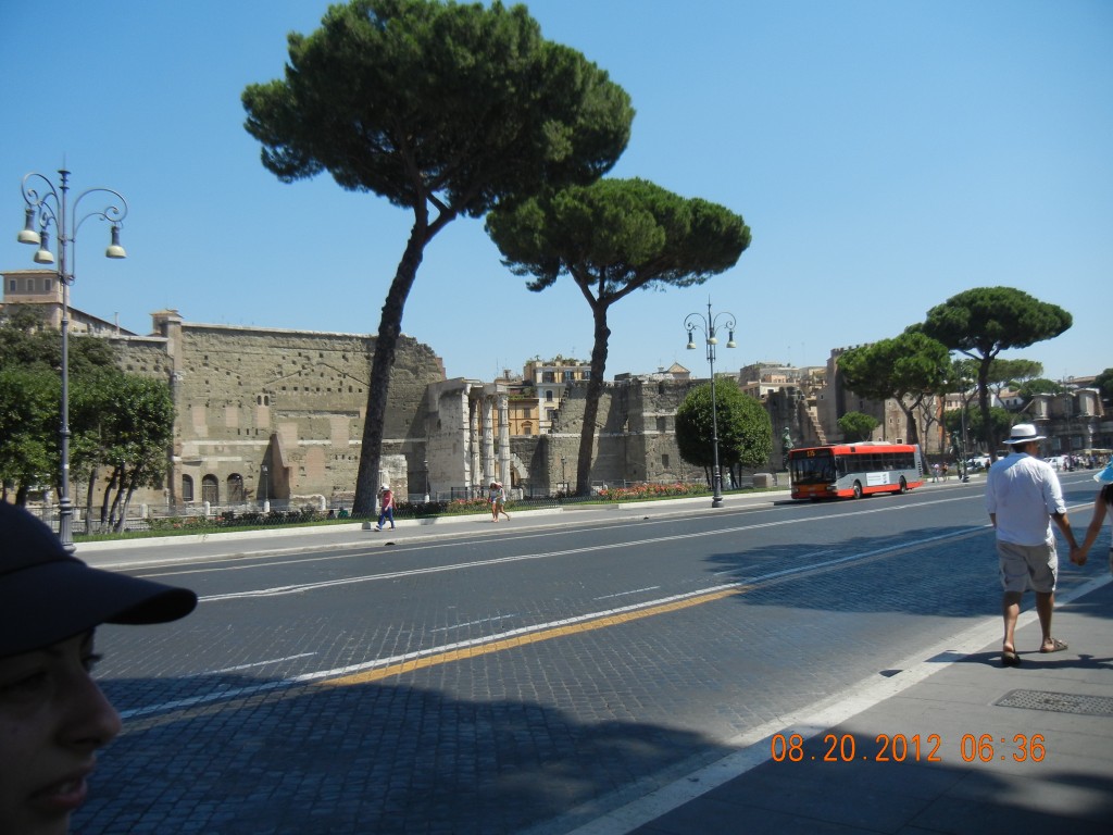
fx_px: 965
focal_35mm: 30
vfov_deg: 46.8
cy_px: 418
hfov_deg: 60.0
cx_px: 556
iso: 160
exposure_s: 1/372
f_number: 7
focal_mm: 5.4
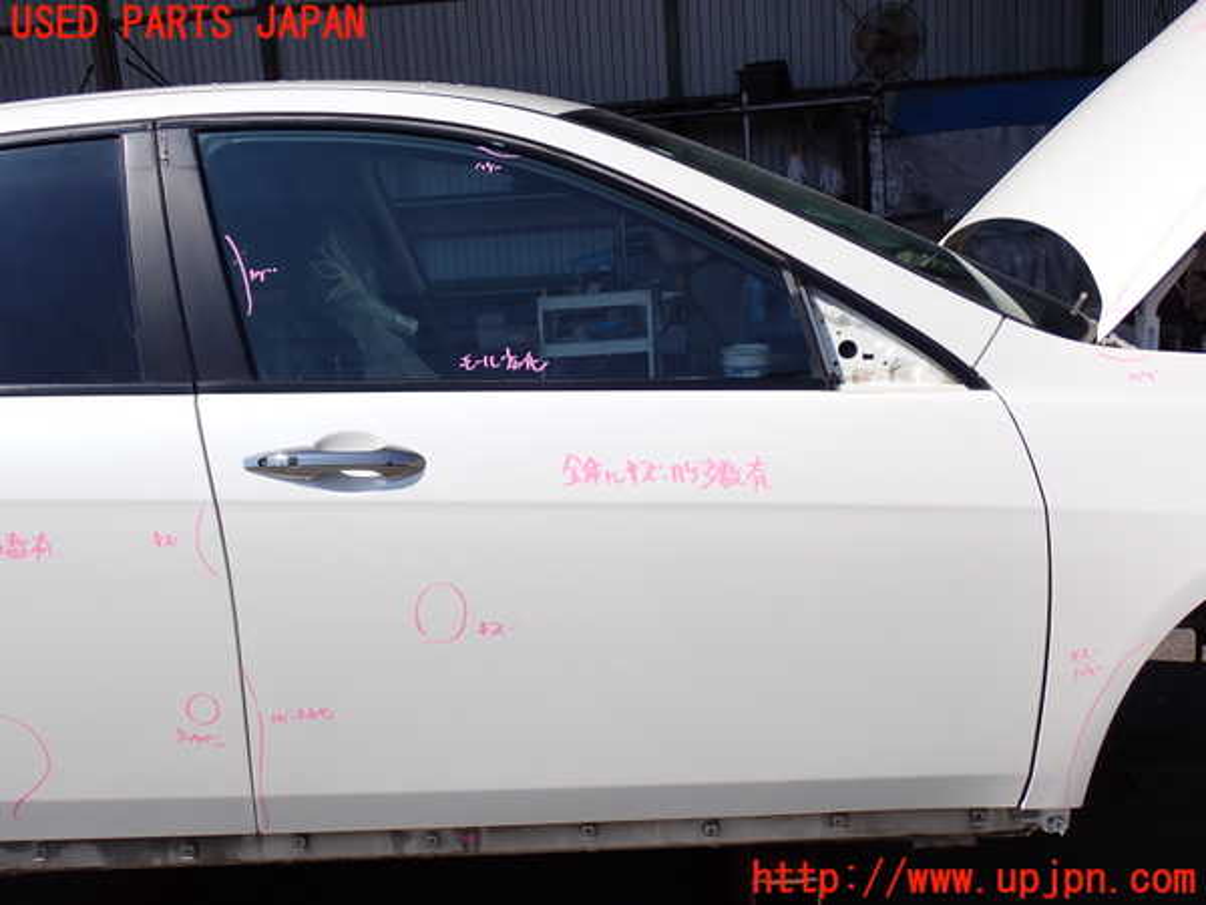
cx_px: 603
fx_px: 1324
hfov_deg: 49.0
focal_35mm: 38
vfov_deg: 37.7
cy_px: 452
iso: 100
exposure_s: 1/160
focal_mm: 6.83
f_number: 10
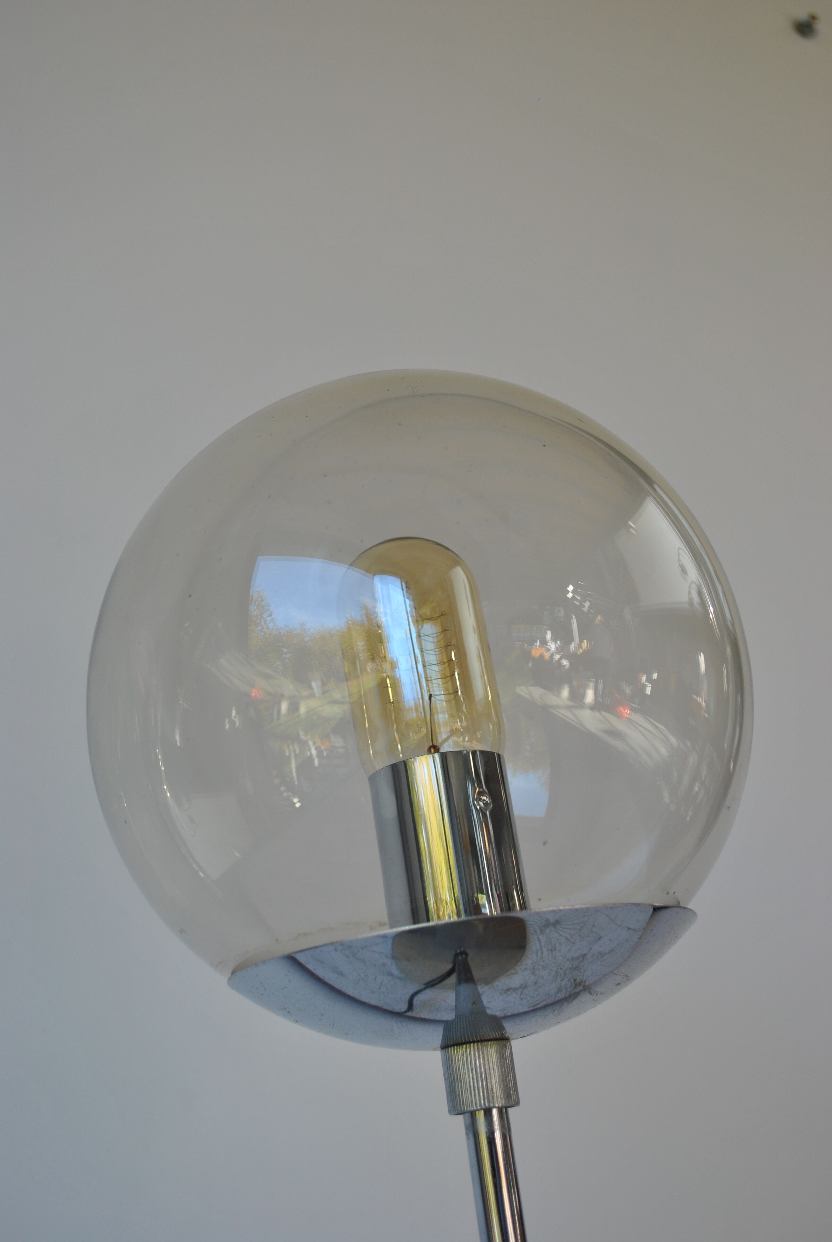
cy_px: 621
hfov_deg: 29.9
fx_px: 1555
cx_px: 416
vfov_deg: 43.6
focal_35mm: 45
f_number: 5.6
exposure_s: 1/125
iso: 200
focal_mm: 30
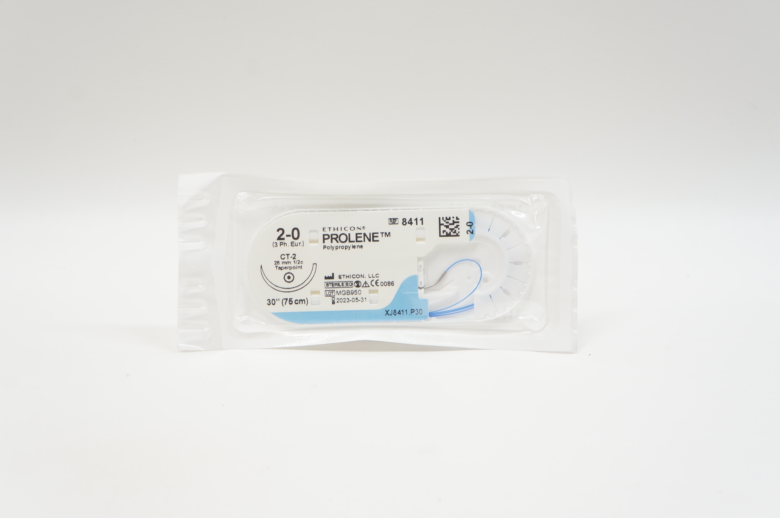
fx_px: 974
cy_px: 259
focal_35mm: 45
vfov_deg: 29.8
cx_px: 390
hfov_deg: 43.6
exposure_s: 1/40
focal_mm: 30
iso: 400
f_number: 7.1
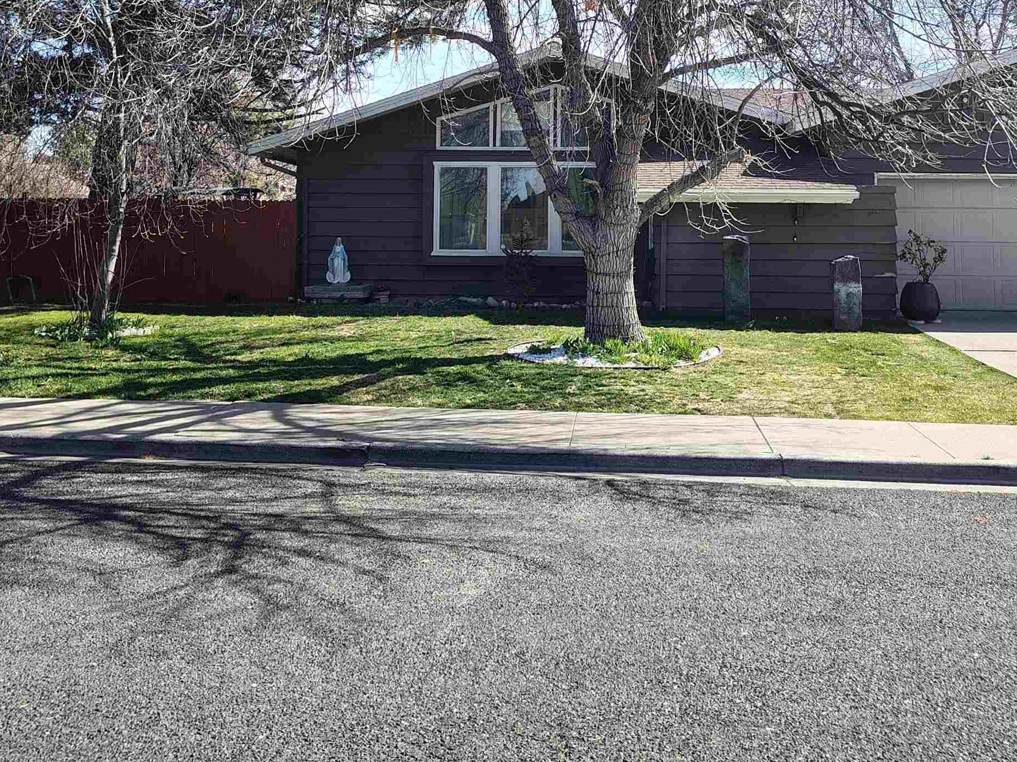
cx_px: 497
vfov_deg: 34.9
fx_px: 1175
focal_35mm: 40
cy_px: 161
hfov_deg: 46.8
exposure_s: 1/731
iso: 100
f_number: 1.8
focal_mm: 5.56
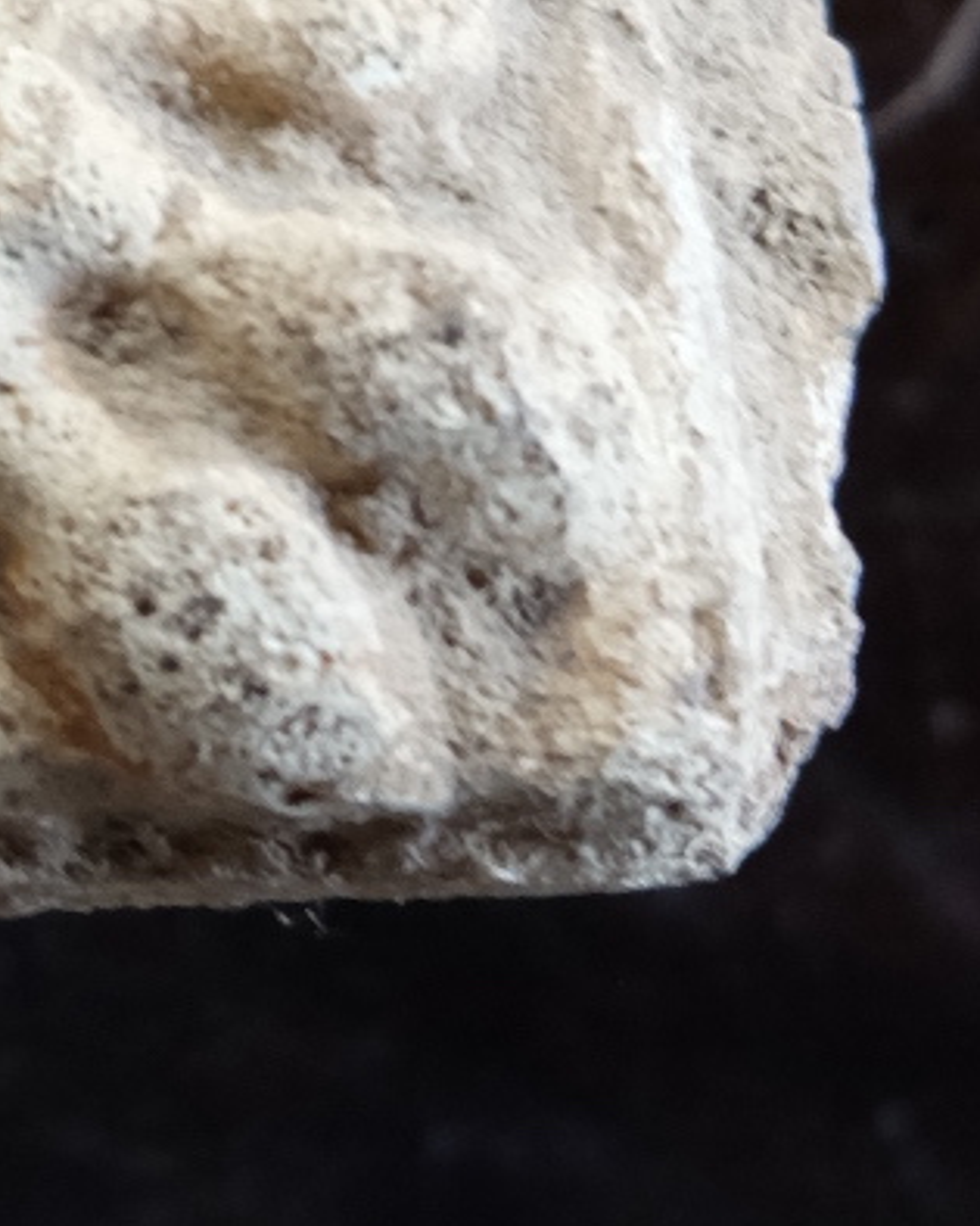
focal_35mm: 214
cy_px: -625
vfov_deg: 8.8
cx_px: -1226
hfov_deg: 6.9
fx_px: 7762
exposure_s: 1/45
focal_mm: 24.3
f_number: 3.2
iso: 1600
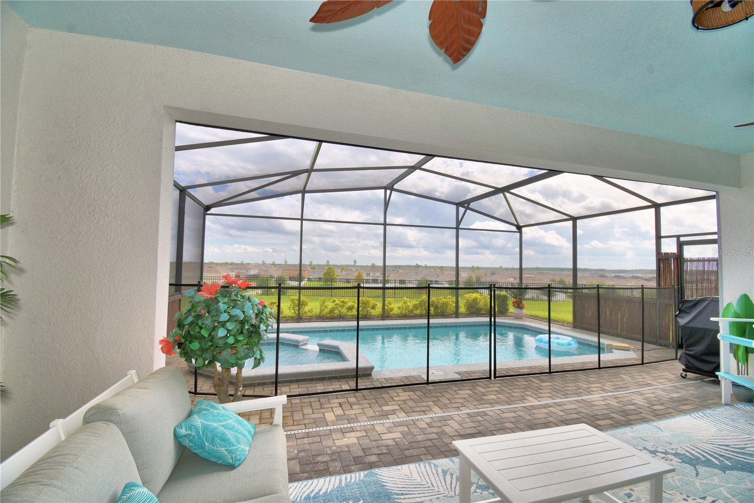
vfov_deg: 77.3
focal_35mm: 15
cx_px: 377
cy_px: 252
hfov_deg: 100.4
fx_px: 314
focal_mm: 10
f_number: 9
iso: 100
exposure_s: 1/250
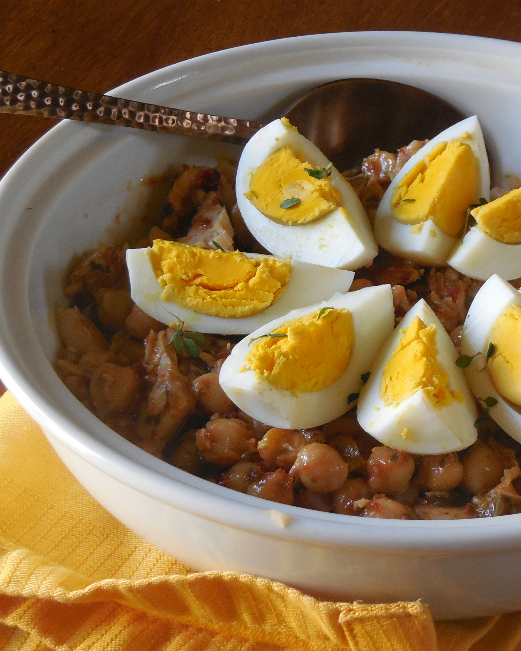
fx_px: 1792
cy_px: 325
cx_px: 342
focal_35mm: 93
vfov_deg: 20.6
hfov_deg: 16.5
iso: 400
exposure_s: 1/25
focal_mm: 12.6
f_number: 4.4
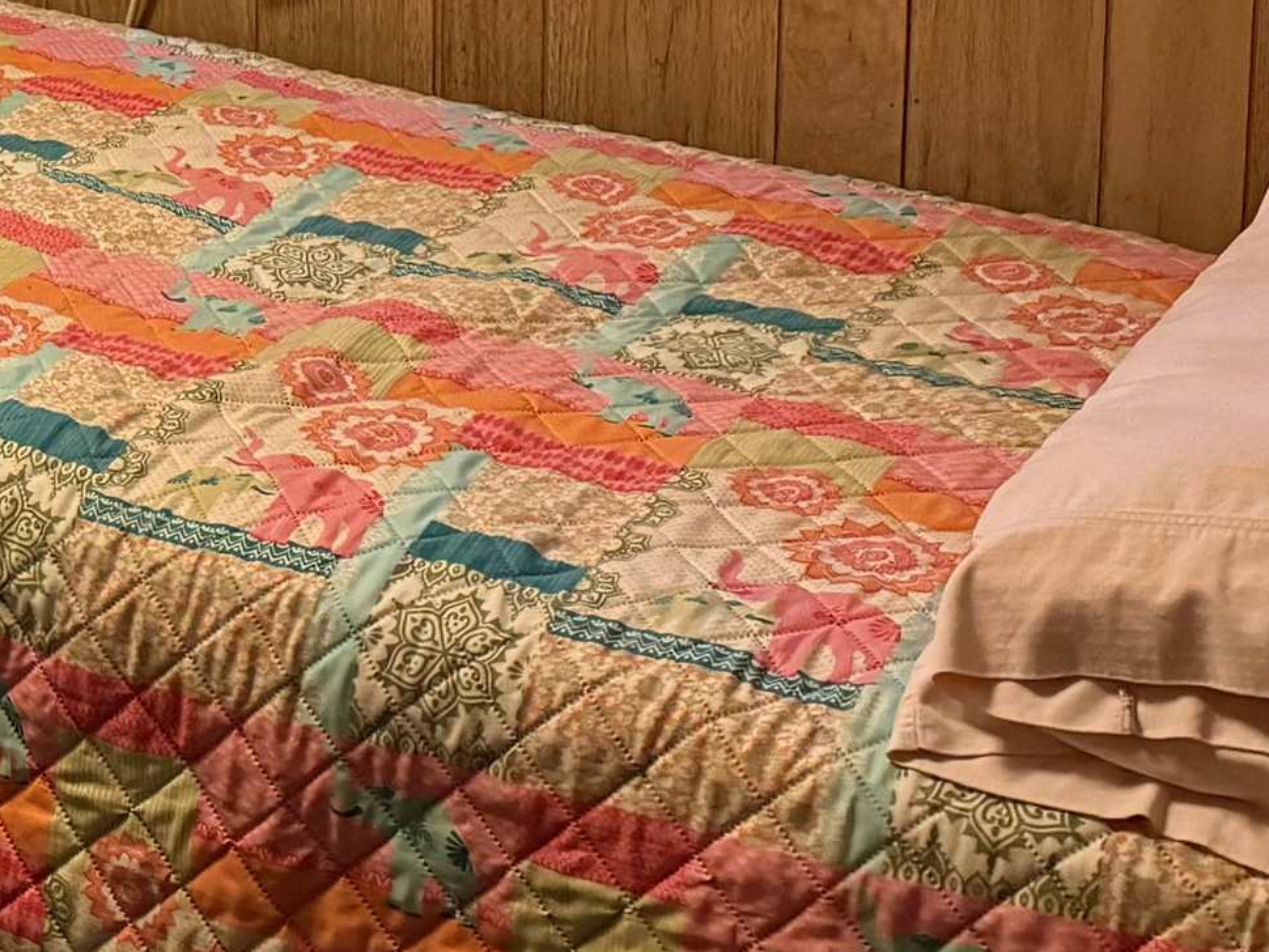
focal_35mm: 76
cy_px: -467
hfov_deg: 22.6
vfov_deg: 17.5
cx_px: -424
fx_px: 2787
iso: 1000
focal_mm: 6.76
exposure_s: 1/40
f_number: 1.78
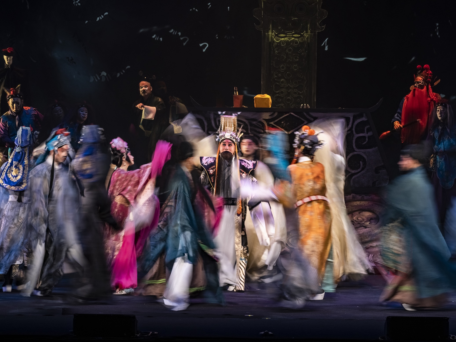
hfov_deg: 11.0
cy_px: 171
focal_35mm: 180
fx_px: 2371
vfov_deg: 8.3
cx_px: 228
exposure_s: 1/15
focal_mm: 90
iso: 200
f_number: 7.1
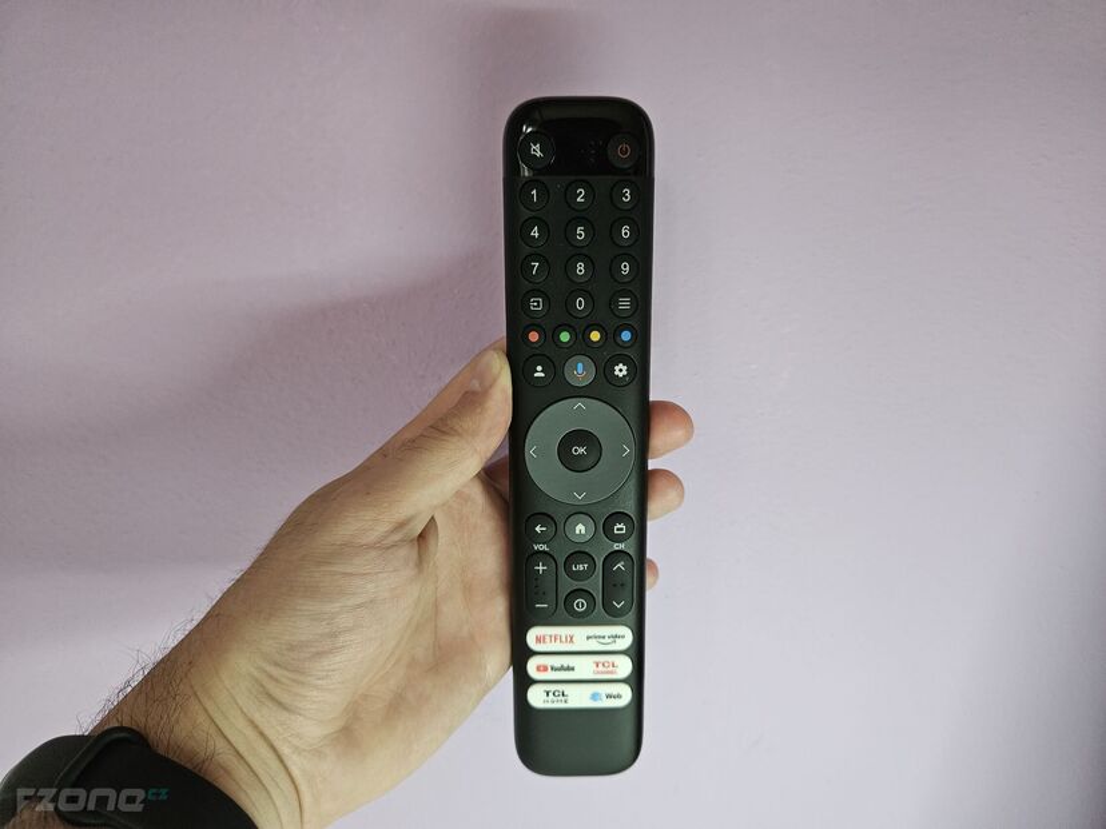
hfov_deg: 73.9
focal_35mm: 23
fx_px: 735
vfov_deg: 58.9
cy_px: 414
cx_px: 553
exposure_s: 1/100
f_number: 1.8
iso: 640
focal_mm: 5.4
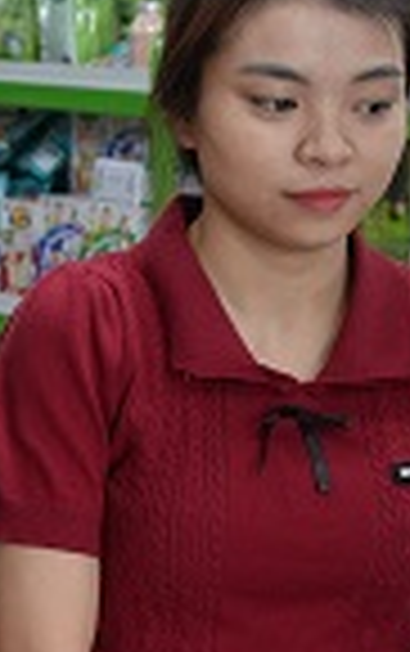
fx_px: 3012
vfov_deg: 12.4
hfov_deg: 7.7
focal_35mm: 169
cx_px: 604
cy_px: 299
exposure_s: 1/60
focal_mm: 25
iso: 1000
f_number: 4
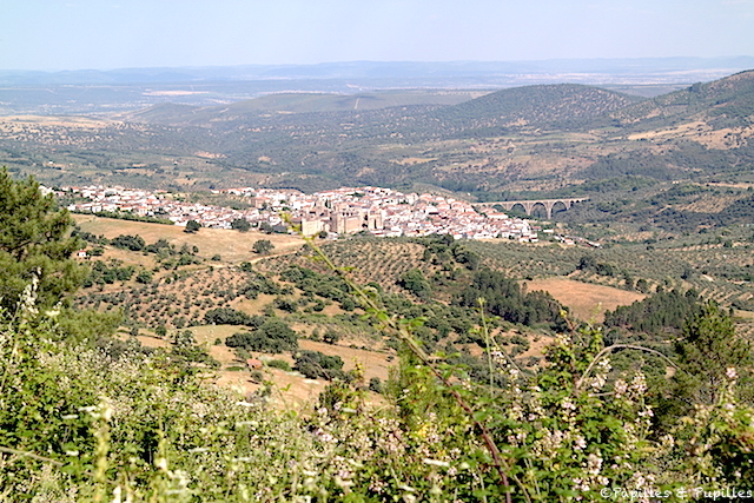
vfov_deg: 17.7
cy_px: 252
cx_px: 377
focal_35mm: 77
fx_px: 1613
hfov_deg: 26.3
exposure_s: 1/250
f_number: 8
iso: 100
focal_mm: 50
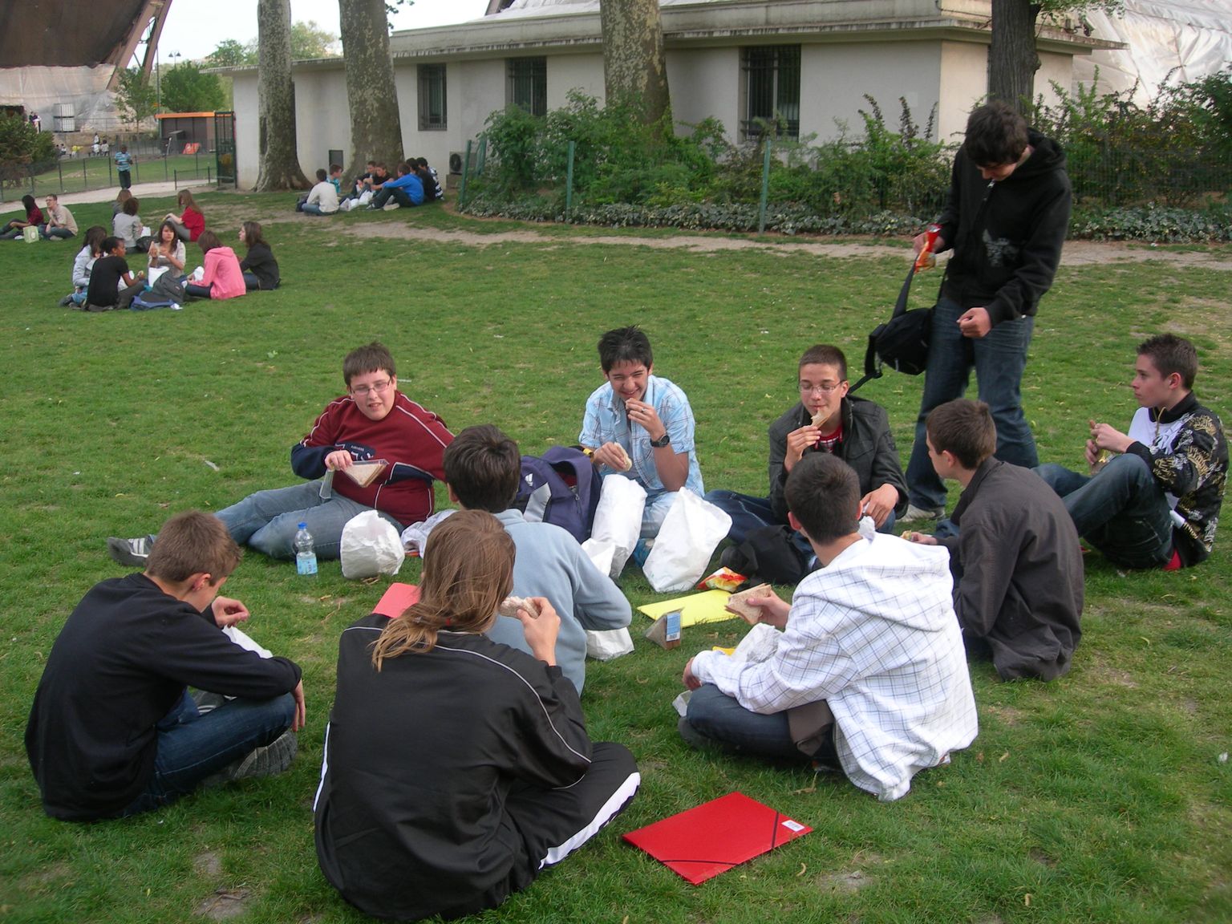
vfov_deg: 37.7
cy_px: 462
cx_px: 616
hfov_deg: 49.0
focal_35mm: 38
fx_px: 1352
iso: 50
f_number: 2.8
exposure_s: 1/120
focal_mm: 7.8
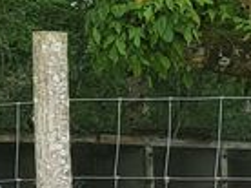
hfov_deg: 10.2
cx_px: 271
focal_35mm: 193
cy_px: 553
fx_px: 1397
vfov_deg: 6.9
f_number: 1.8
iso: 50
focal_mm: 4.25
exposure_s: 1/648
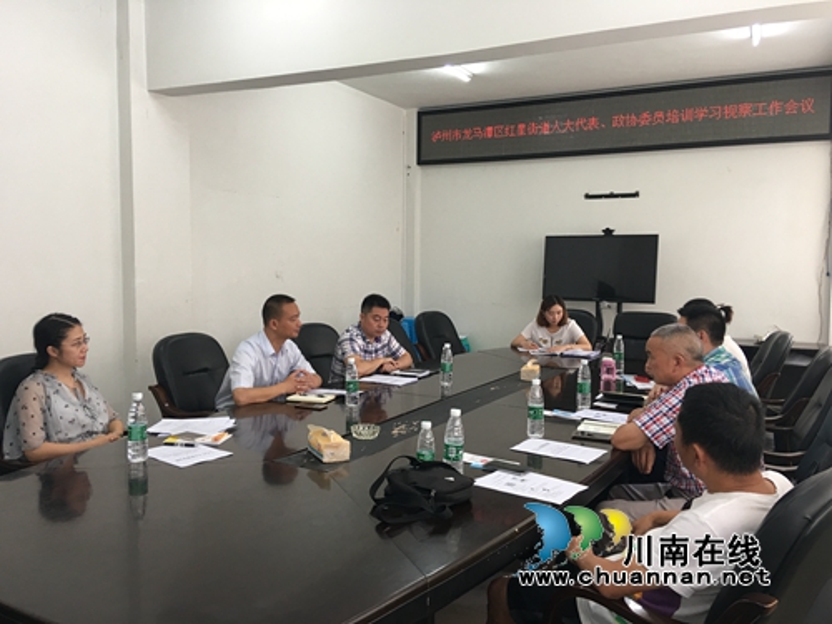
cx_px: 416
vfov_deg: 48.2
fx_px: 697
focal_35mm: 29
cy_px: 312
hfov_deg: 61.7
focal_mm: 4.15
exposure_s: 1/17
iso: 32
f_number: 2.2
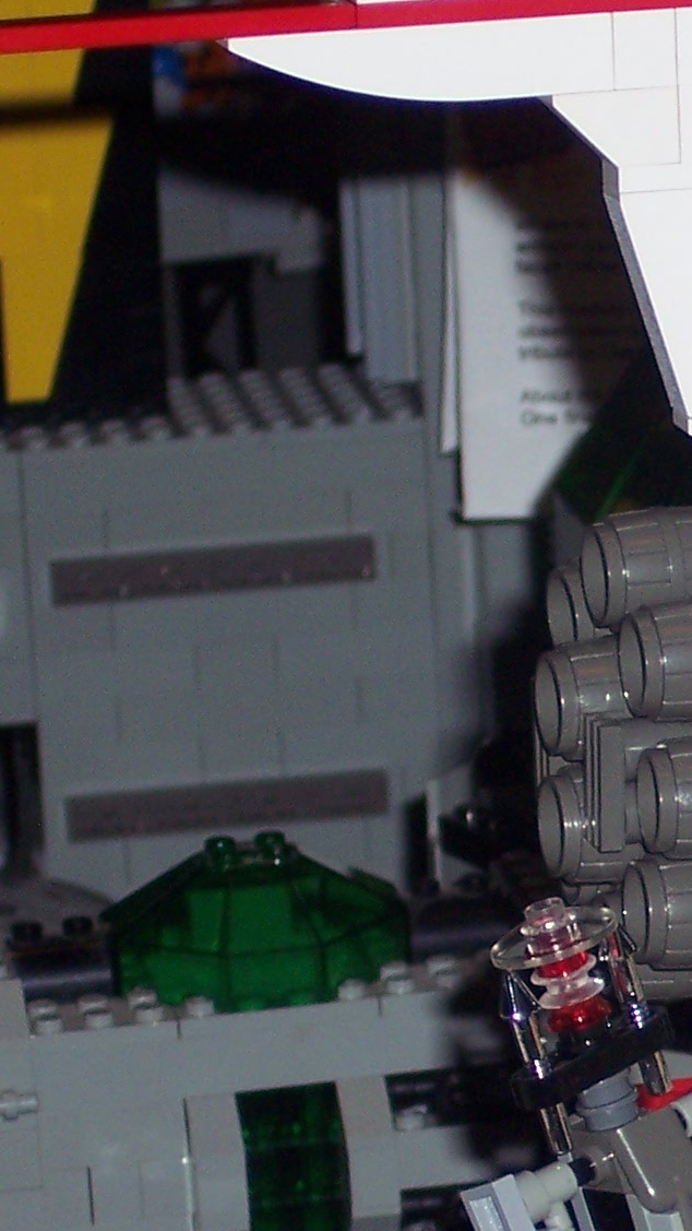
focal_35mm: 323
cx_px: 1455
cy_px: 1008
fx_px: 10536
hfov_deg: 3.7
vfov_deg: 6.7
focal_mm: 24
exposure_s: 1/125
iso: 100
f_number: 4.8
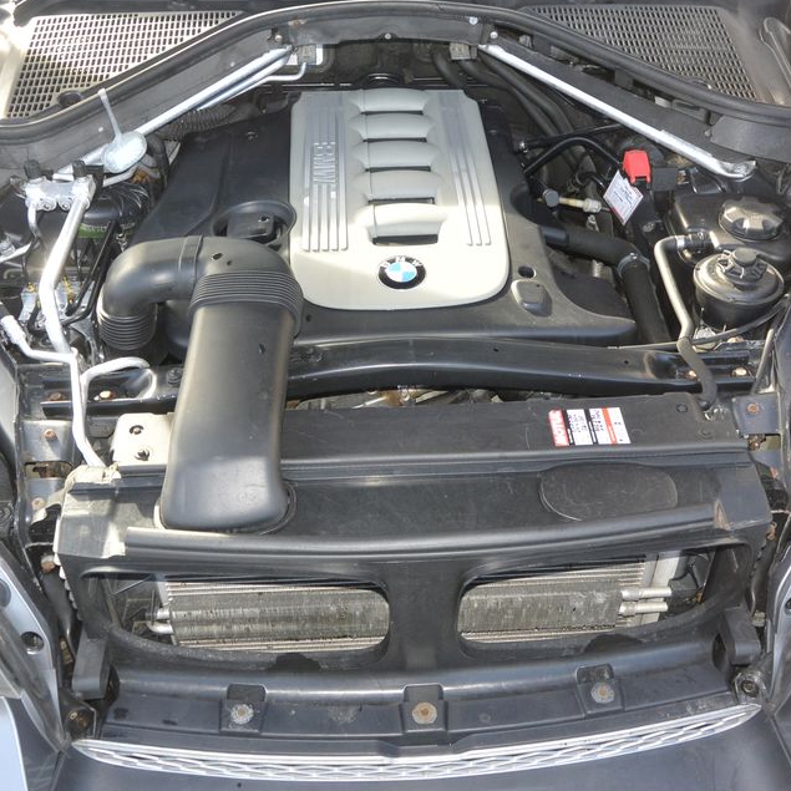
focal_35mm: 37
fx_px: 957
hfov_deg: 44.9
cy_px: 369
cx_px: 437
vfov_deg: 44.9
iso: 220
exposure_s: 1/250
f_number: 3.5
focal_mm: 10
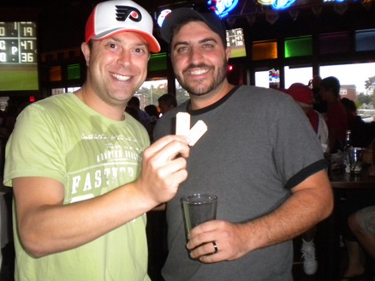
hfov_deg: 46.8
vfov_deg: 35.9
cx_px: 170
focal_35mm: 40
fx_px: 433
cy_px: 146
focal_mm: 6.3
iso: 400
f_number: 3.1
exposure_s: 1/30
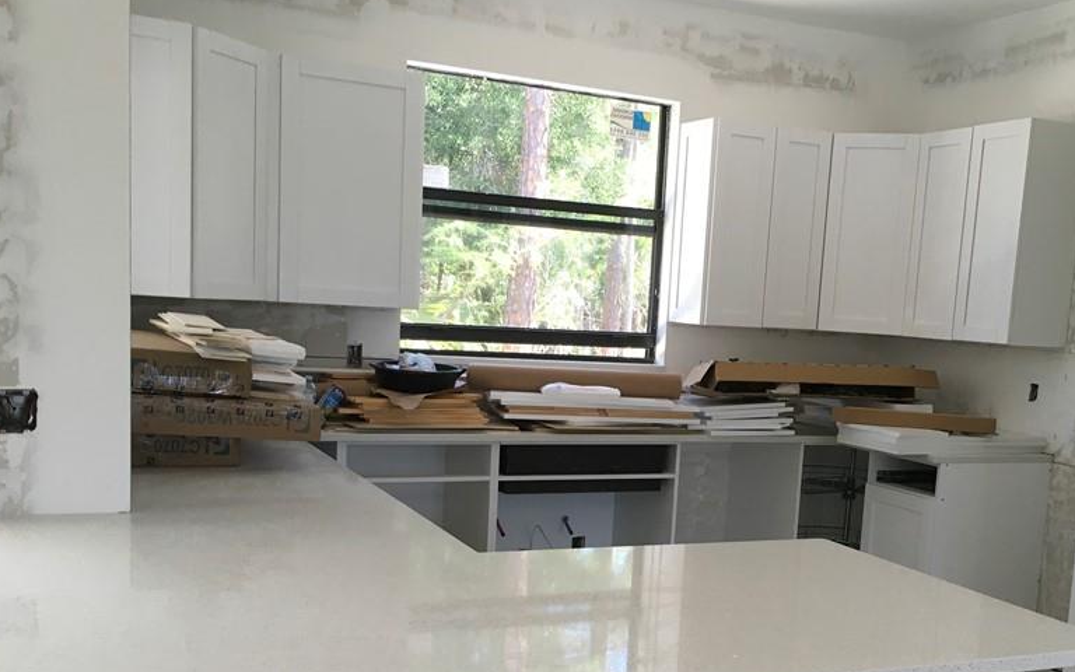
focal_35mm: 41
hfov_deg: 47.9
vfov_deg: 30.9
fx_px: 1201
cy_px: 463
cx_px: 655
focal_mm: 4.15
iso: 25
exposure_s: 1/30
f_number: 2.2
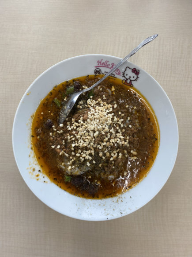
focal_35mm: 26
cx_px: 96
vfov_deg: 67.3
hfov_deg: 53.1
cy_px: 128
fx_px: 192
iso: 50
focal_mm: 4.25
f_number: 1.8
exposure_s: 1/120
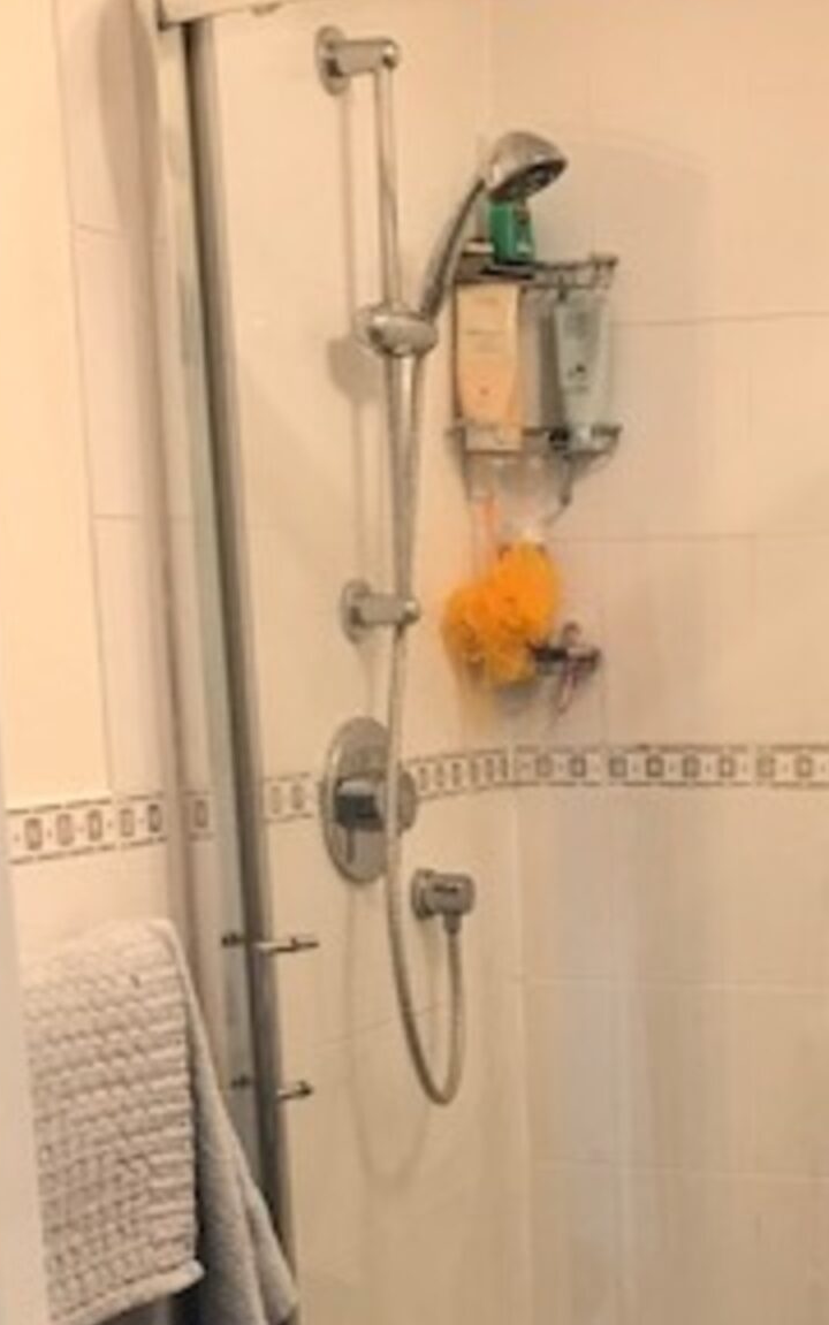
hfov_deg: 19.5
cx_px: 683
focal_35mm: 66
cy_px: 1214
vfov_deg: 29.7
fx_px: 2384
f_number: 1.8
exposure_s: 1/17
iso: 40
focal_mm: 3.99
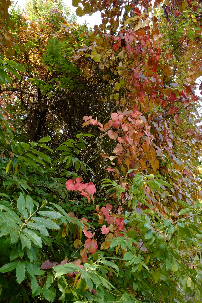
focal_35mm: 28
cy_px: 152
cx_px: 101
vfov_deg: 65.5
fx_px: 236
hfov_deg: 46.4
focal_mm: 28
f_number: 16
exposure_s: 1/25
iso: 800
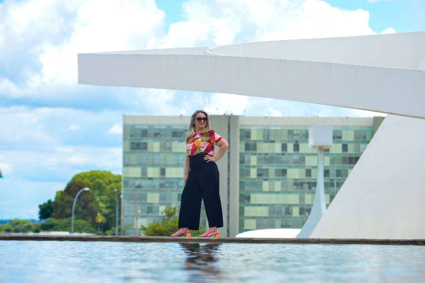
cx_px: 213
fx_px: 2078
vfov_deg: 7.8
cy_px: 142
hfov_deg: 11.7
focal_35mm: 176
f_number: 13
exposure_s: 1/1000
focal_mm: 175
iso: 560
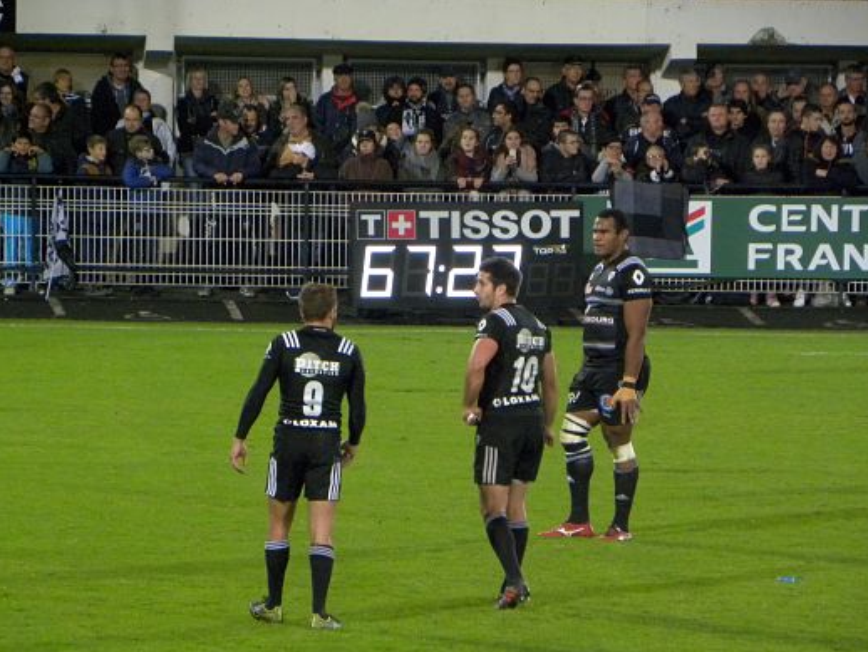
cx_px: 419
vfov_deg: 3.8
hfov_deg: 5.1
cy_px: 374
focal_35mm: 390
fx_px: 9784
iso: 400
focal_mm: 59.9
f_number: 5
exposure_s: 1/103
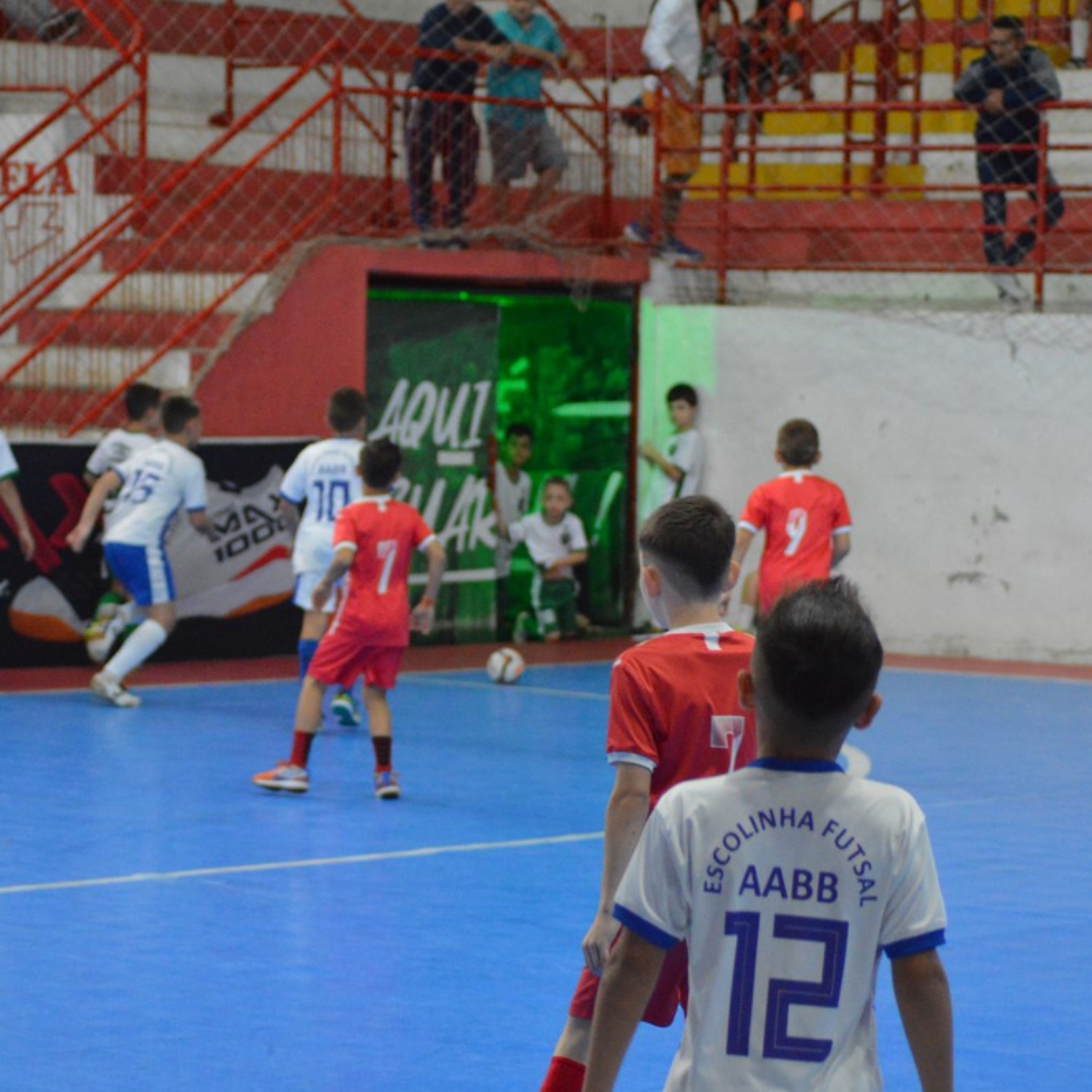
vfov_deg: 12.9
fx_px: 4818
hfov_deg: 12.9
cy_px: 548
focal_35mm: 135
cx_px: 486
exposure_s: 1/200
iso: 3200
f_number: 4
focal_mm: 70
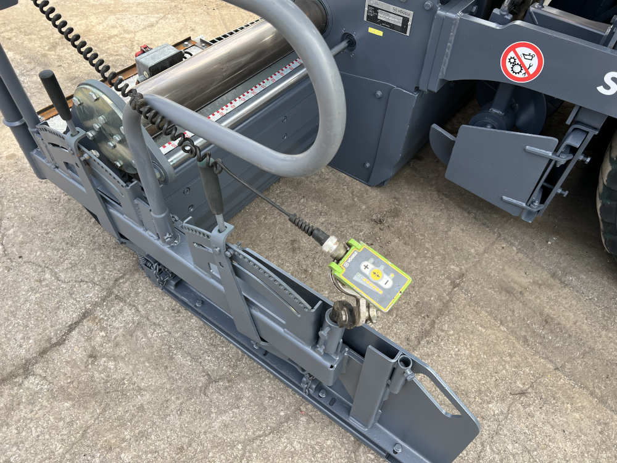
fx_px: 463
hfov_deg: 67.3
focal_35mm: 26
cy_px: 232
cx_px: 308
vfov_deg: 53.1
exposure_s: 1/621
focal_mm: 5.7
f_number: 1.5
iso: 50
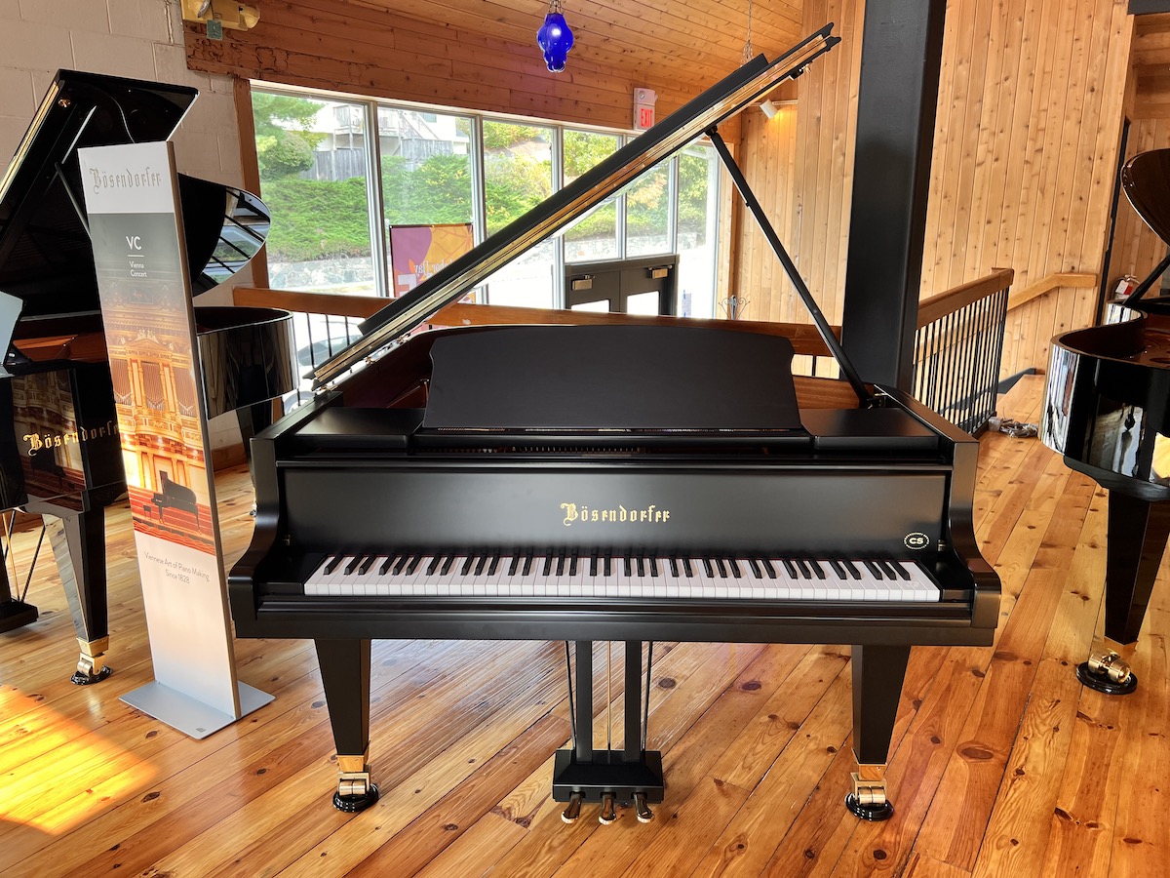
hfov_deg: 67.3
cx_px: 585
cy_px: 439
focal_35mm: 26
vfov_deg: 53.1
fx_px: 879
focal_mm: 5.7
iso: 80
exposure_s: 1/121
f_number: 1.5
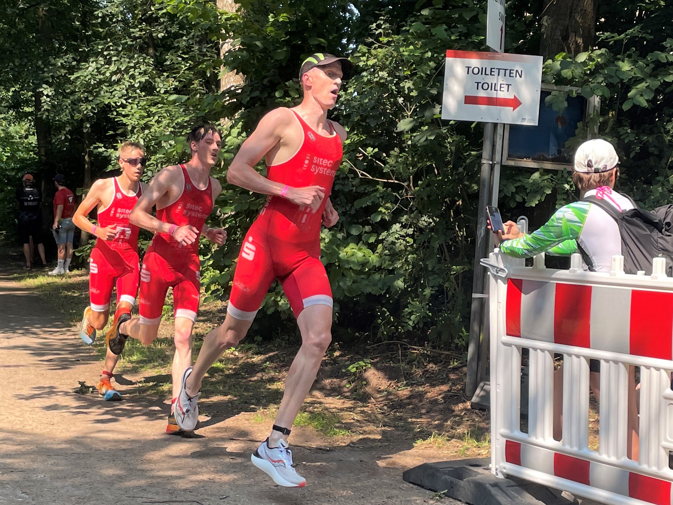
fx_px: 506
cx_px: 336
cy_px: 252
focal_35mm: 26
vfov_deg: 53.1
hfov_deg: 67.3
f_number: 1.6
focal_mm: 4.2
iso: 32
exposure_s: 1/626
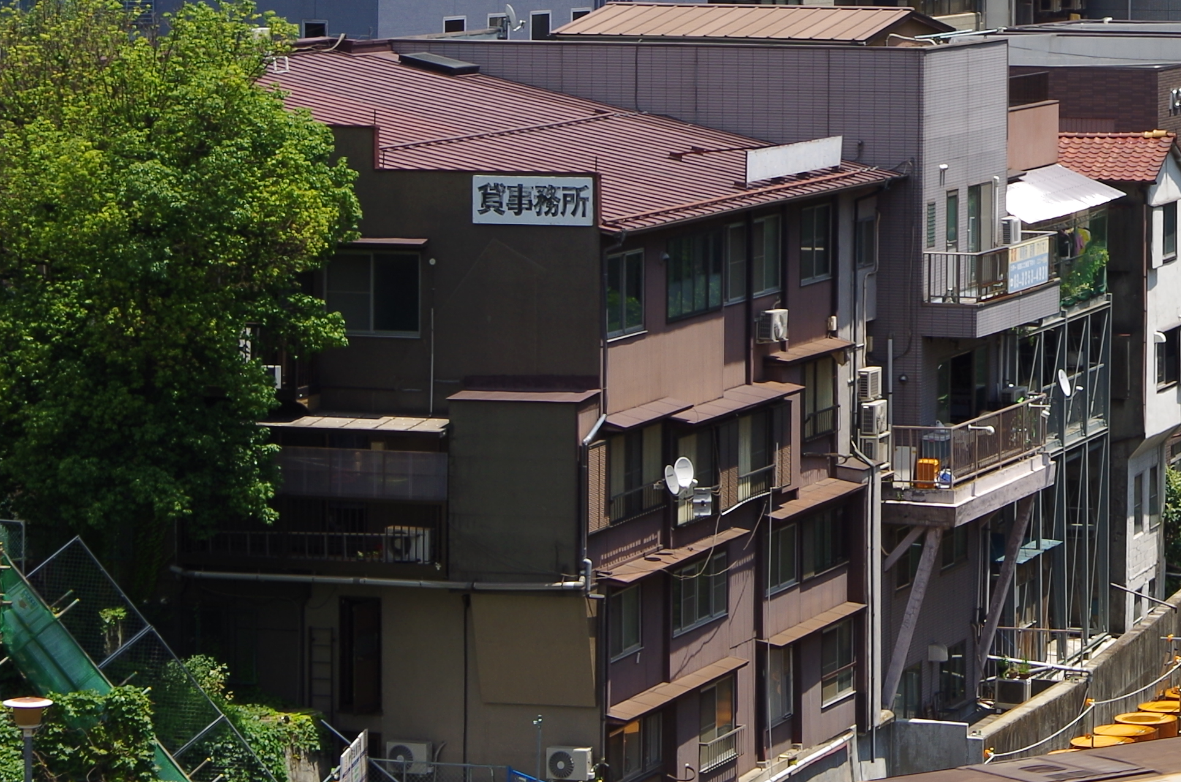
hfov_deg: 14.5
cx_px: 1302
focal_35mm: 138
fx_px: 4518
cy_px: -182
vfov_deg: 9.7
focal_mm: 36
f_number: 8
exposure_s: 1/160
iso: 100
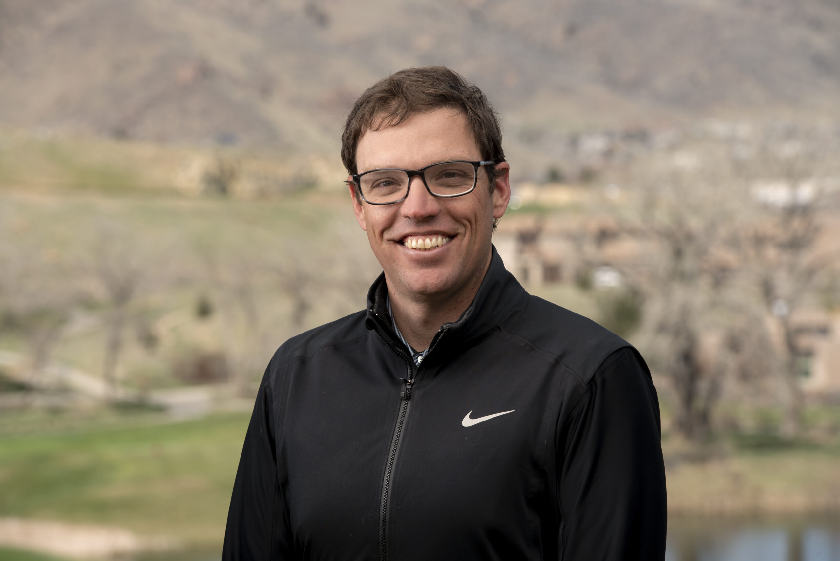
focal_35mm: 185
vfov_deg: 7.4
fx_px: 4318
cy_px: 280
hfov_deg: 11.1
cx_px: 420
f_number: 10
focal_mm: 185
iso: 200
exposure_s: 1/200
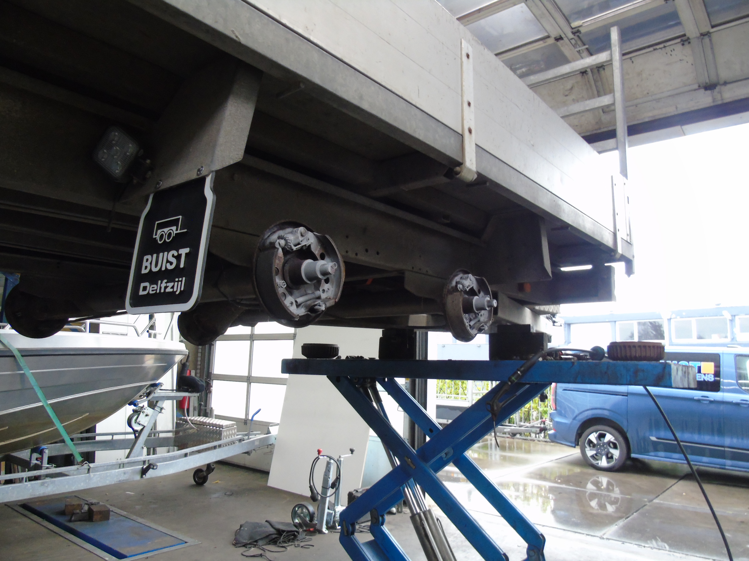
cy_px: 280
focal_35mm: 25
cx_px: 374
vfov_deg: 54.9
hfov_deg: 69.4
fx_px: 541
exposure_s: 1/20
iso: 400
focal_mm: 4.4
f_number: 3.4
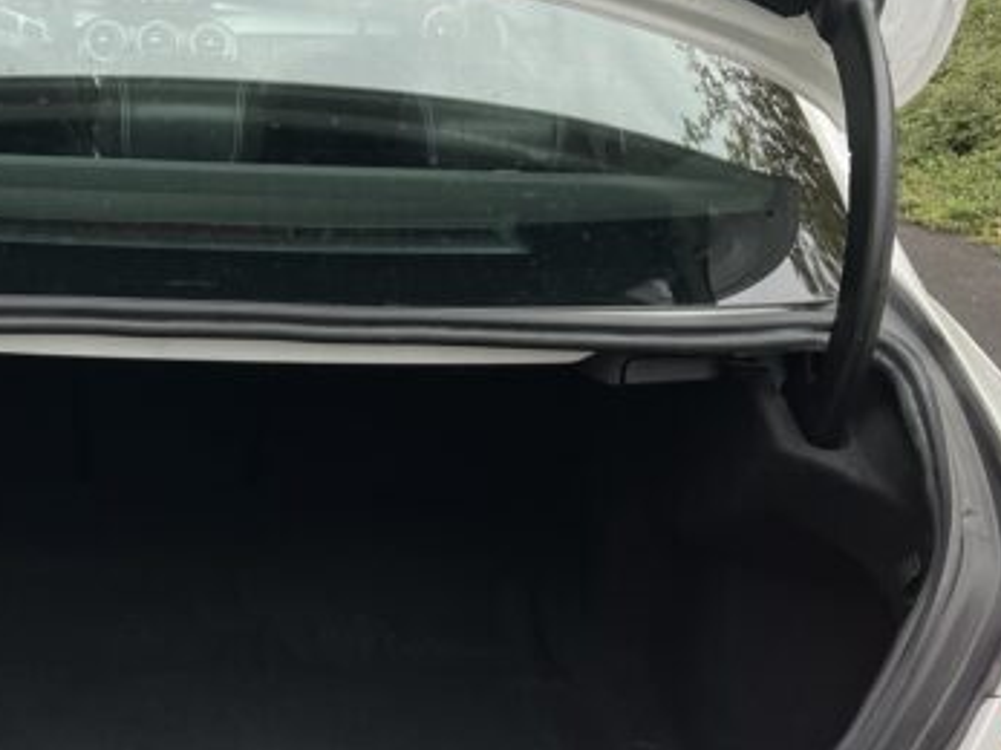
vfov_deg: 23.8
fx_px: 1734
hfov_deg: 31.4
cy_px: 649
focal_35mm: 60
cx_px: 211
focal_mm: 5.7
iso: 80
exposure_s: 1/121
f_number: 1.5
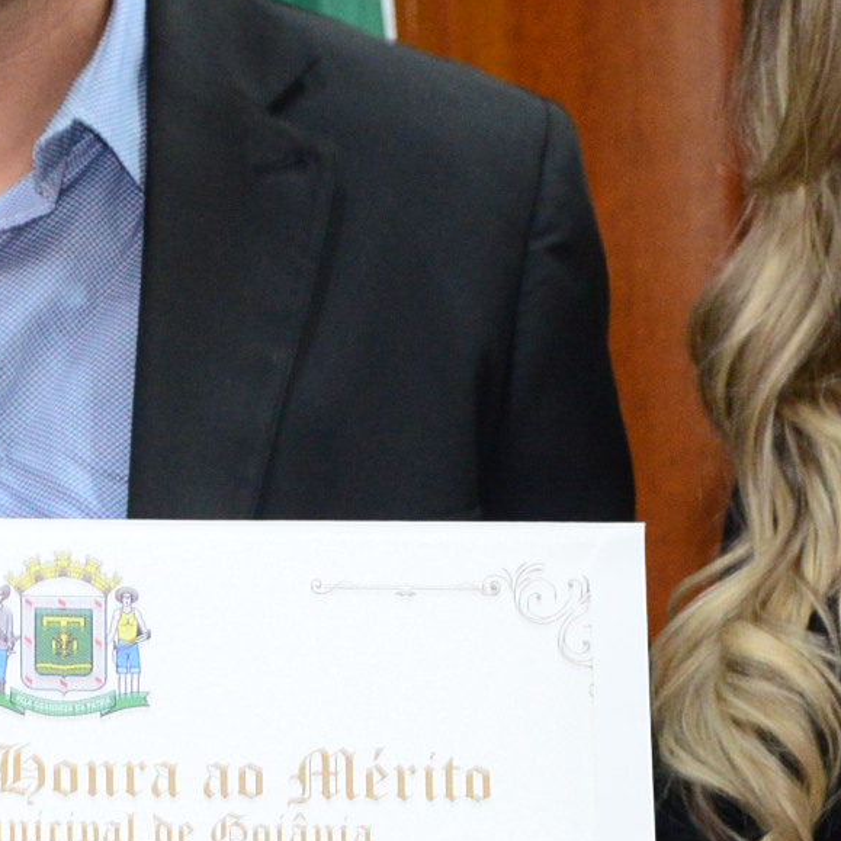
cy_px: 446
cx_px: -39
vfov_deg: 6.8
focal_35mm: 256
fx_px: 7037
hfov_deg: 6.8
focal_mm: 58
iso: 2500
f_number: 4.5
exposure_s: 1/60
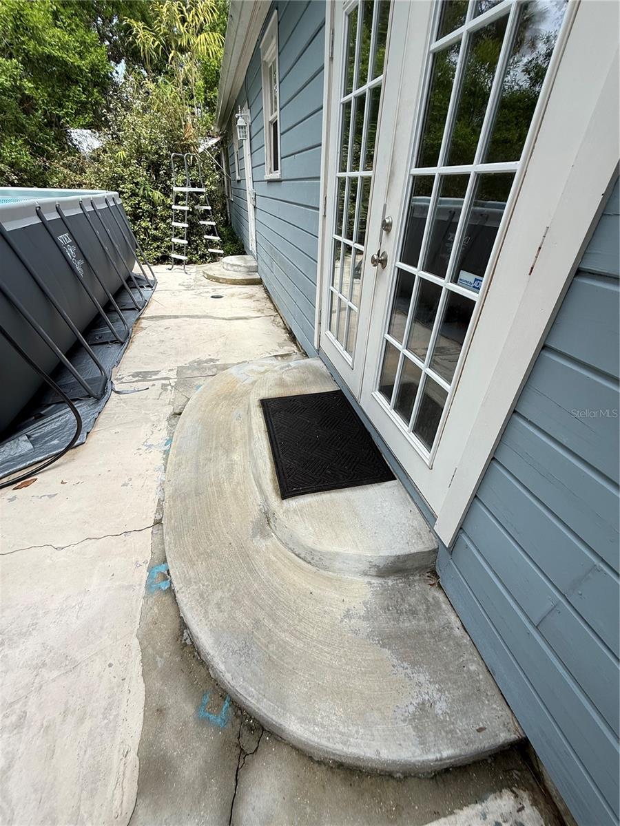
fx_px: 334
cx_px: 310
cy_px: 413
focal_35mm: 14
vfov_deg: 102.1
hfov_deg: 85.7
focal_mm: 2.22
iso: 50
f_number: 2.2
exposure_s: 1/631
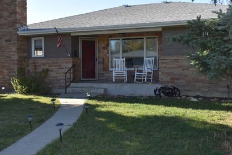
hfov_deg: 44.5
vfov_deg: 30.4
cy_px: 67
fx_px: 283
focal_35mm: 44
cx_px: 119
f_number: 6.3
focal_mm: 24
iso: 100
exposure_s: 1/160
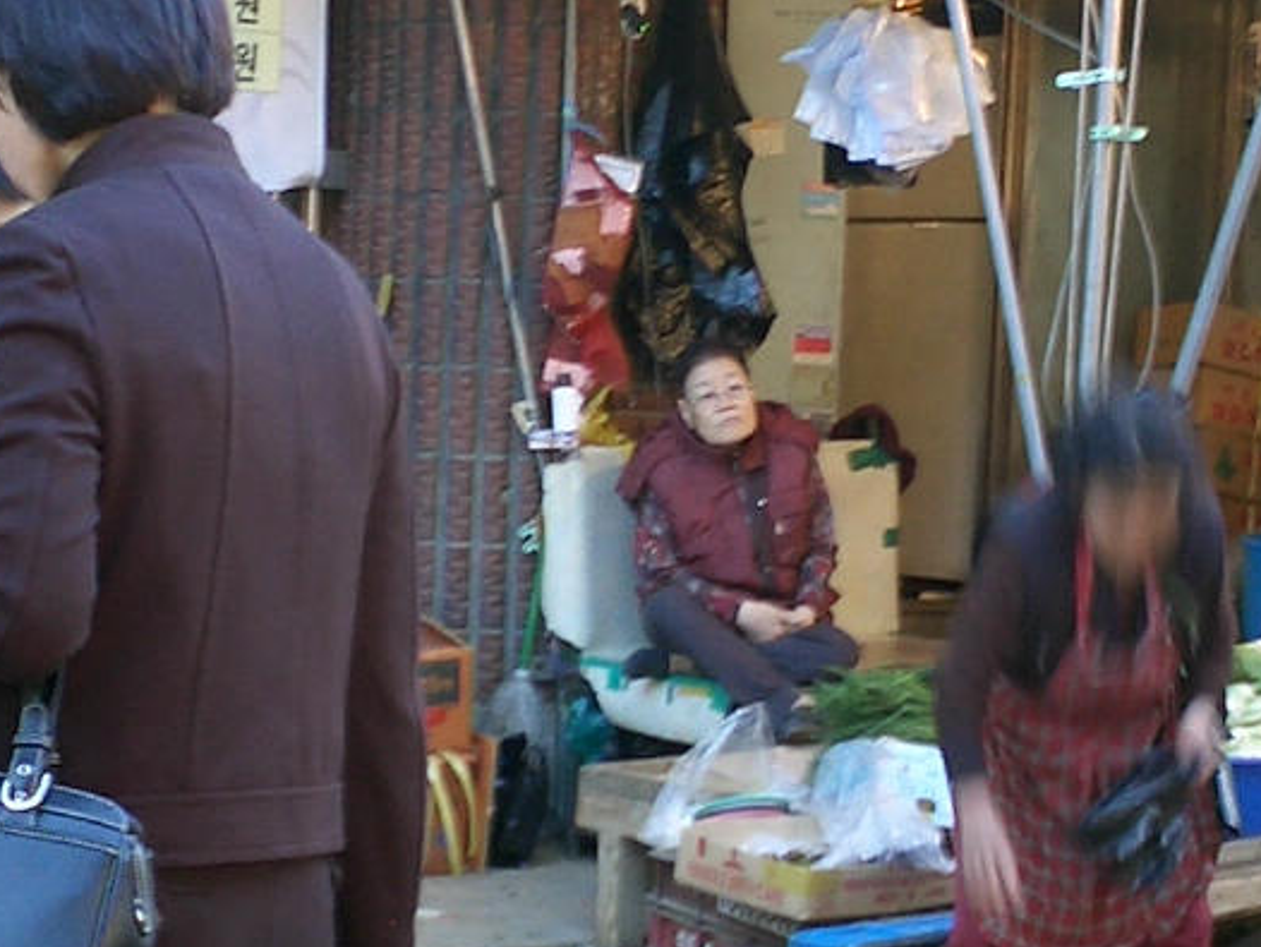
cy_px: 496
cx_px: 657
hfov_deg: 21.8
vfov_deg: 16.4
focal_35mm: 90
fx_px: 3280
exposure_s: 1/10
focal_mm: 5.6
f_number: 3.5
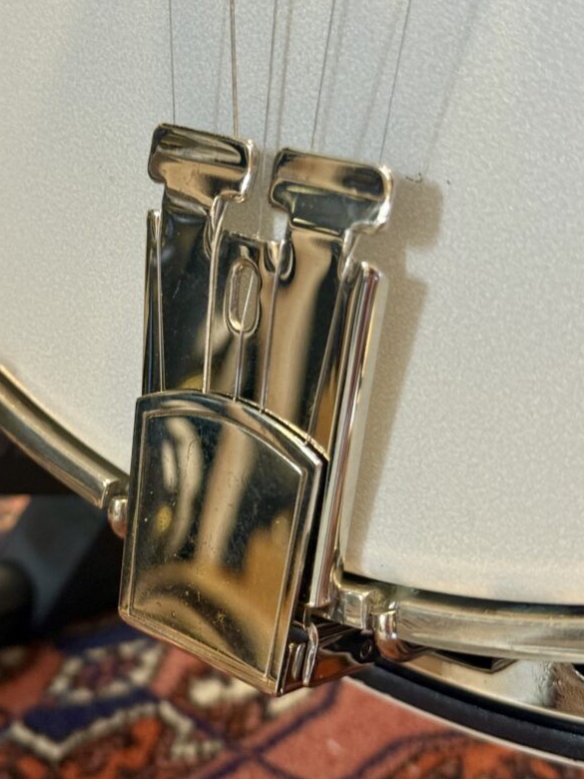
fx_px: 1417
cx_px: 211
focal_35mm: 63
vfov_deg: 30.7
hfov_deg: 23.2
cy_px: 325
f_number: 1.78
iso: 200
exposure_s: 1/40
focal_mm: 6.76
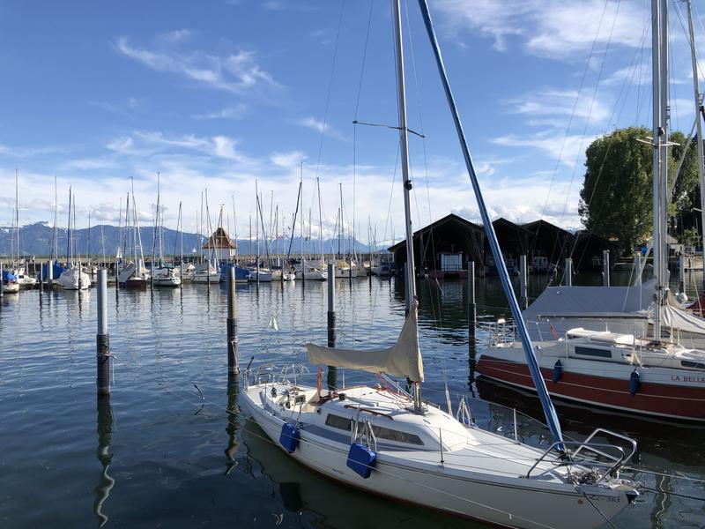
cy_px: 264
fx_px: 570
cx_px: 352
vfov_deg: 49.7
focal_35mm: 28
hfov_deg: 63.4
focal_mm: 3.99
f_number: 1.8
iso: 20
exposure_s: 1/2404
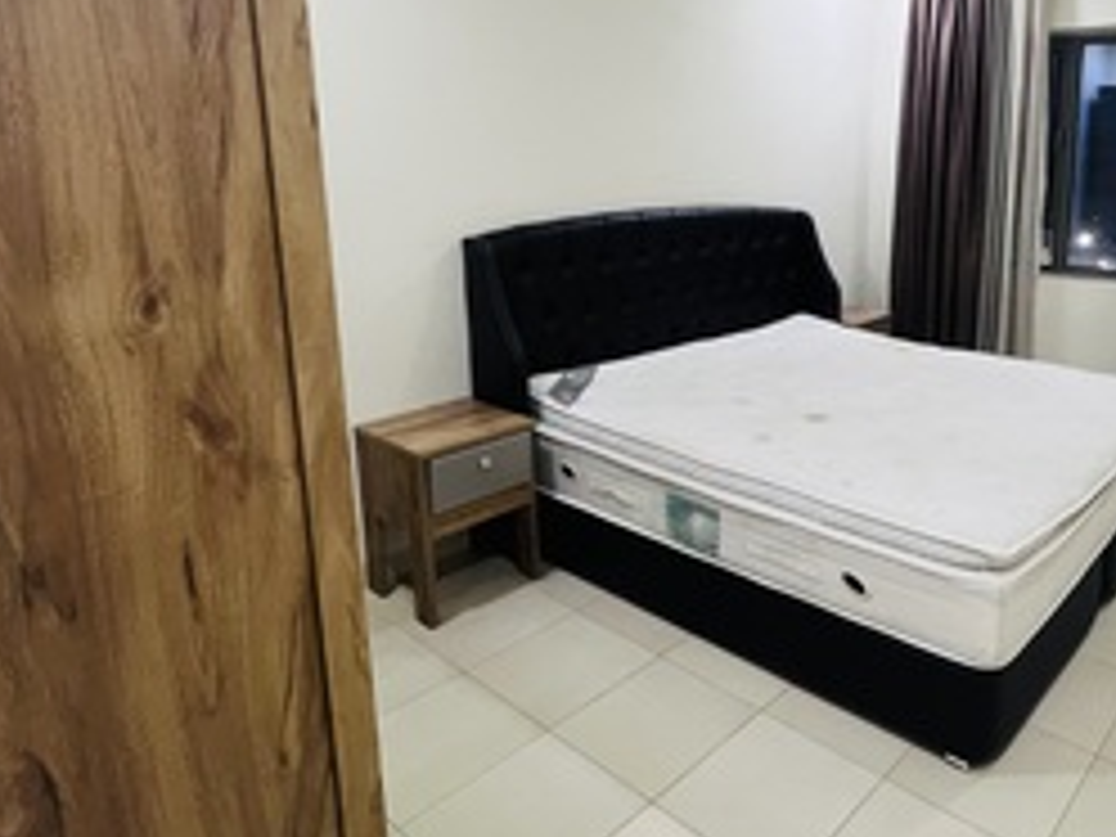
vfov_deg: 55.9
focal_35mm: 24
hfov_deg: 67.6
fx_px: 774
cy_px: 295
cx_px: 821
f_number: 1.8
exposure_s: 1/50
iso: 200
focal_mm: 1.57
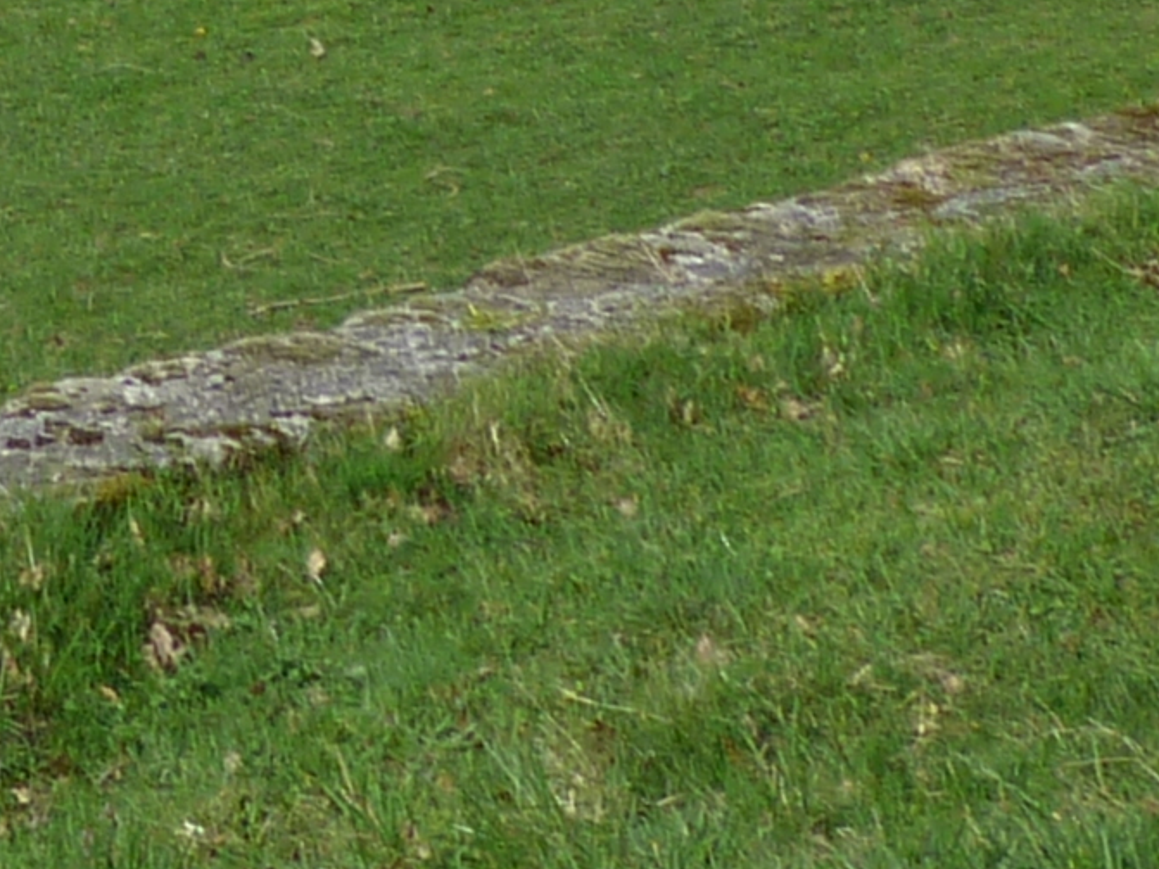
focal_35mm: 149
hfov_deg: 12.9
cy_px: -1042
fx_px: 4988
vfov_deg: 9.2
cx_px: -280
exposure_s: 1/500
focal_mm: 4.4
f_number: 2.8
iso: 80
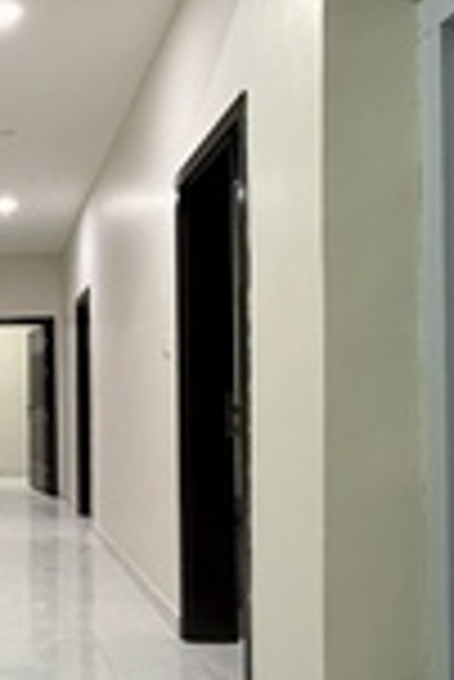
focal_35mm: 44
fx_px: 830
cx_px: -119
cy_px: 399
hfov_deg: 26.4
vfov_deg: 44.3
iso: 400
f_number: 2.2
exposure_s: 1/60
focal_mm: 2.22
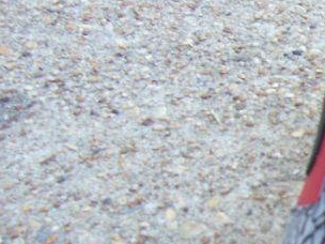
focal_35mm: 112
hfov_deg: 15.8
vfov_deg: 13.1
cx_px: 525
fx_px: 1052
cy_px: 241
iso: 80
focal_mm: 5.6
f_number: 2.7
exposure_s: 1/52.6
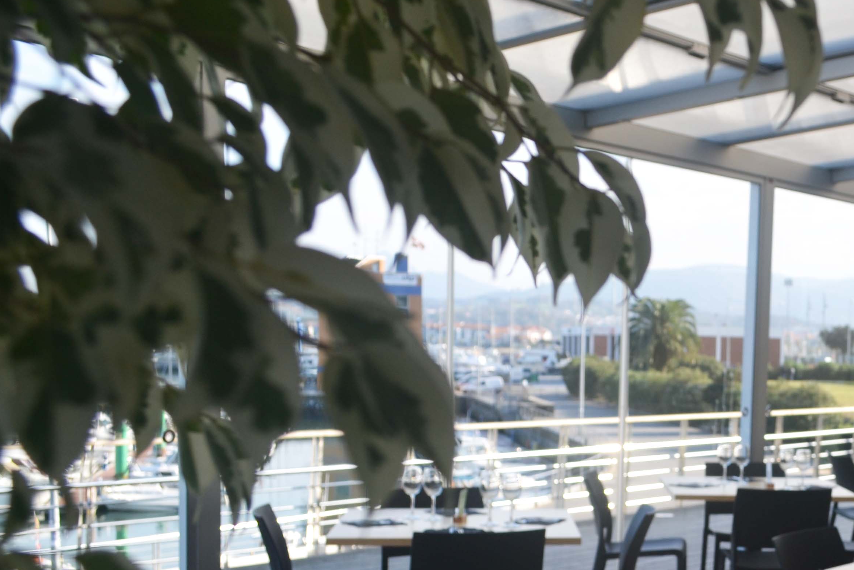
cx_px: 832
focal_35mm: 59
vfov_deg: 22.7
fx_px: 1400
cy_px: 451
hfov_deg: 31.6
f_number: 6.3
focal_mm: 20
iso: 100
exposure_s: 1/160
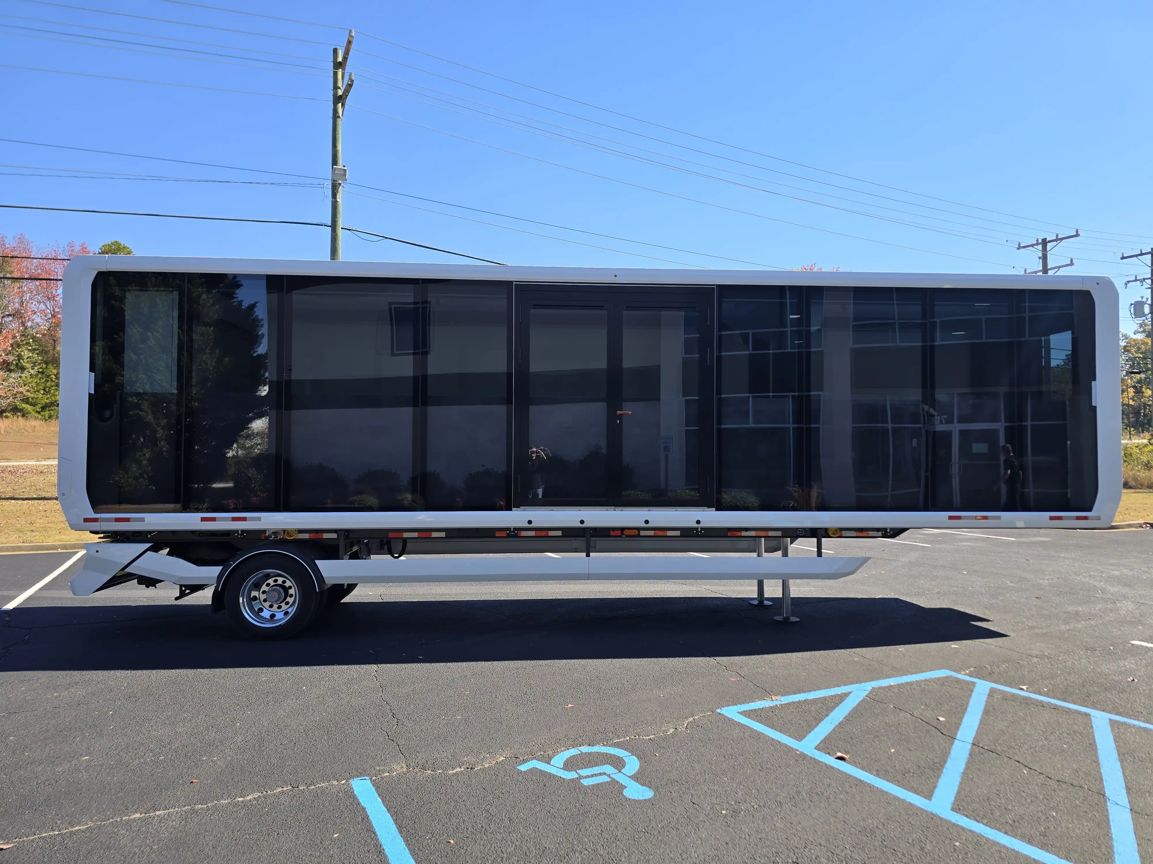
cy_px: 432
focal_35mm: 23
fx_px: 766
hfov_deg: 73.9
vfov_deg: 58.9
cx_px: 576
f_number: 1.7
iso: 12
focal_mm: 6.3
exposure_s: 1/456
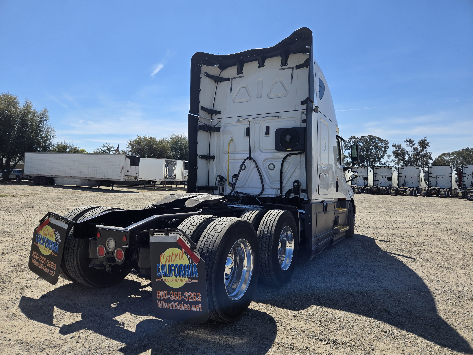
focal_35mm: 23
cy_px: 178
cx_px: 236
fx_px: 314
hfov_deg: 73.9
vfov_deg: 58.9
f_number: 1.8
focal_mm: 5.4
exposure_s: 1/1967
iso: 25
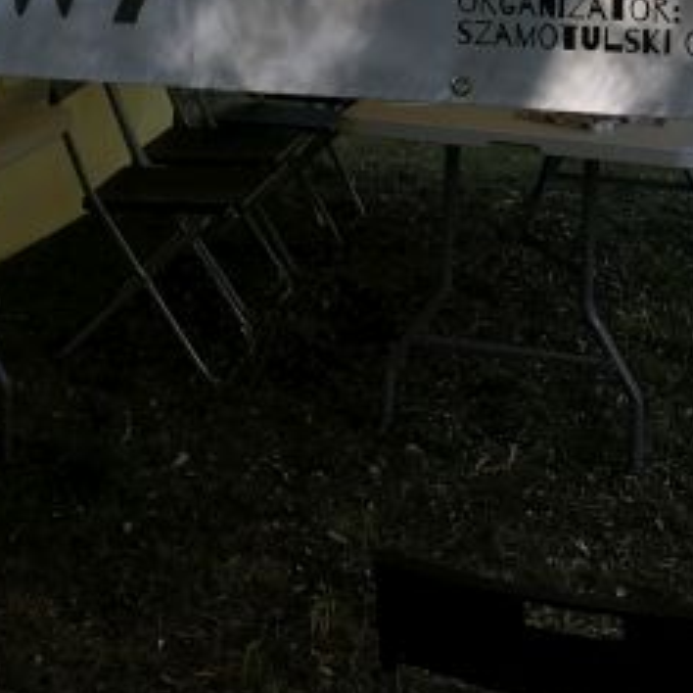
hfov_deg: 15.6
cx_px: 147
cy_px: -276
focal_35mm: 111
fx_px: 2514
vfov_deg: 14.8
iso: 25
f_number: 2.2
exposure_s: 1/384
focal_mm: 4.15
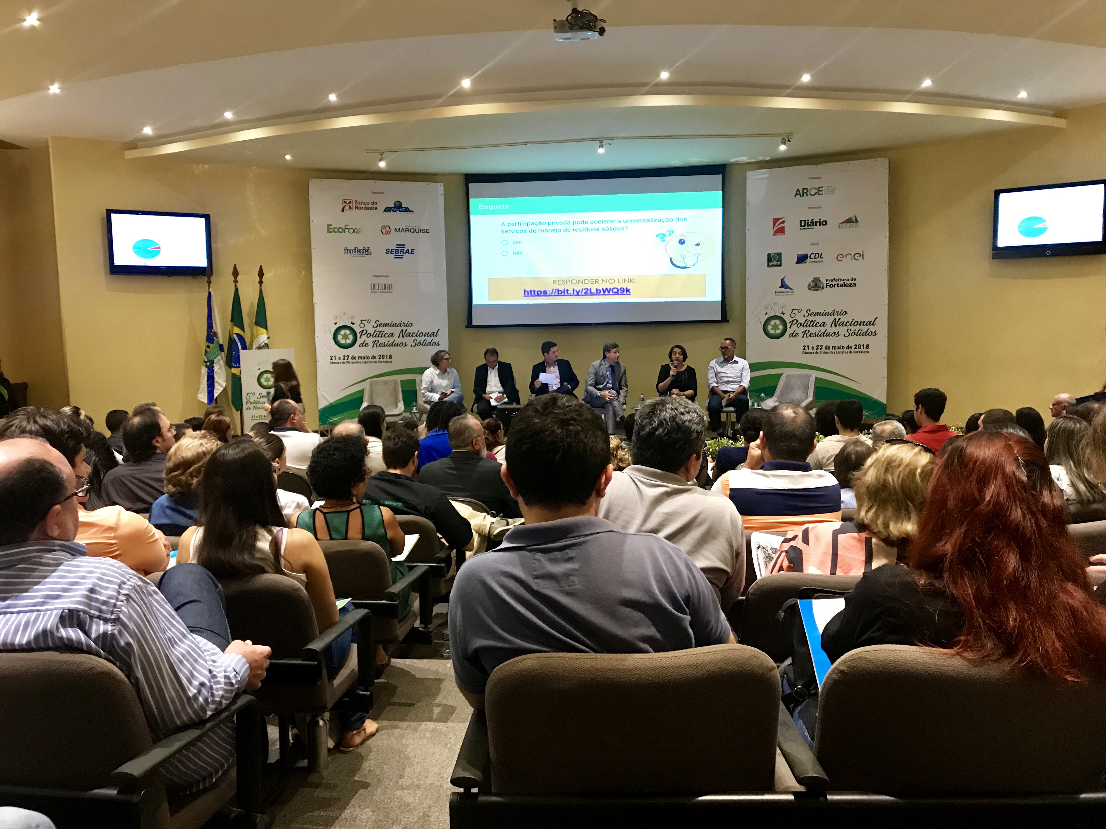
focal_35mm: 28
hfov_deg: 63.4
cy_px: 414
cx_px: 553
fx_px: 895
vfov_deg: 49.7
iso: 100
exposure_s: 1/11
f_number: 1.8
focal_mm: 3.99
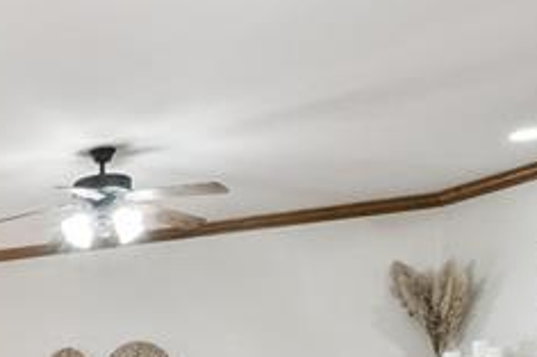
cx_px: -322
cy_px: 434
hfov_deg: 23.2
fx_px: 969
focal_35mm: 65
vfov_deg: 19.6
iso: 200
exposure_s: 1/40
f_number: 7.1
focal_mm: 10
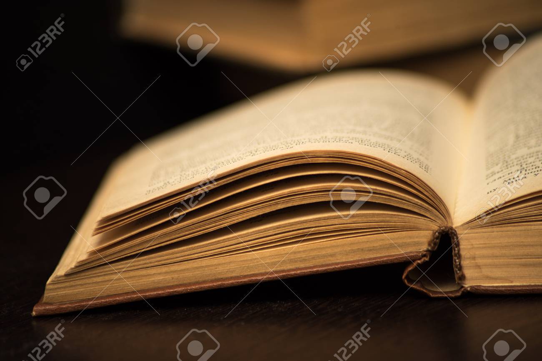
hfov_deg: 6.9
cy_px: 180
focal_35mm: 300
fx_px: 4515
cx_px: 271
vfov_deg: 4.6
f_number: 6.3
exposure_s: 1/125
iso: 100
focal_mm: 300
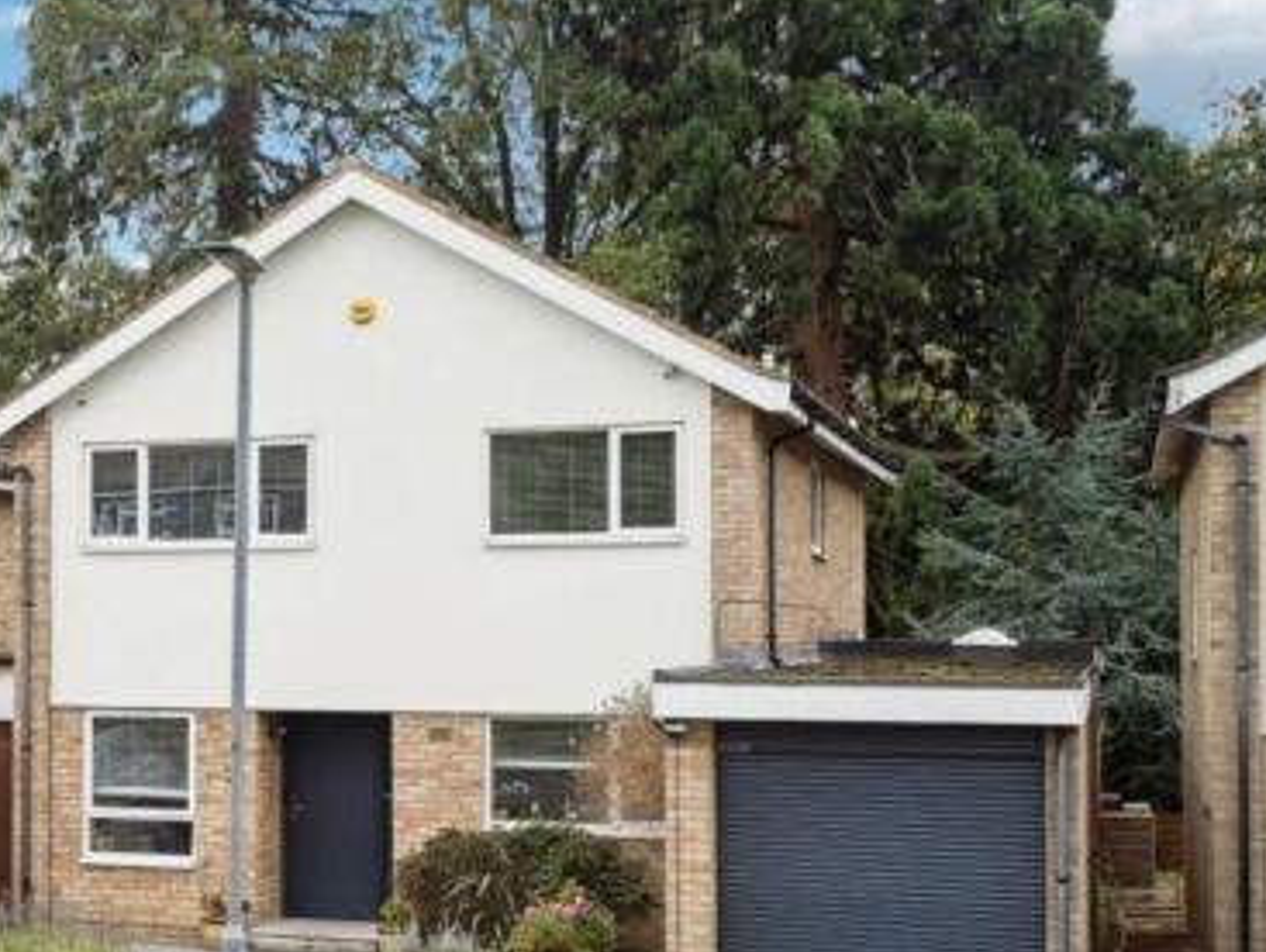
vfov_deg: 24.2
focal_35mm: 60
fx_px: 2197
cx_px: 174
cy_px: 719
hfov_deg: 31.0
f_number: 5.6
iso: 320
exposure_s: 1/400
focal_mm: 35
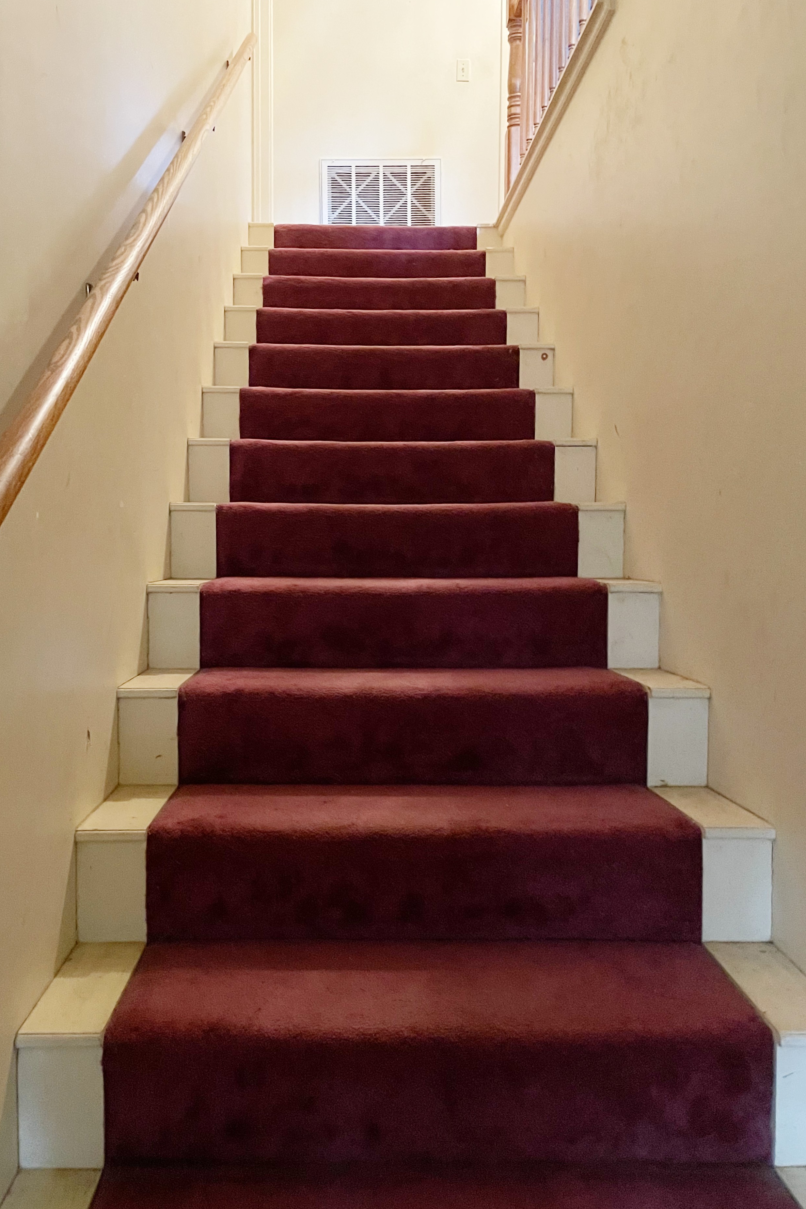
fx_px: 940
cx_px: 358
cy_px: 585
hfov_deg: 46.3
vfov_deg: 65.5
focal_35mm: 28
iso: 1000
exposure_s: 1/30
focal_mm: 4.2
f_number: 1.6
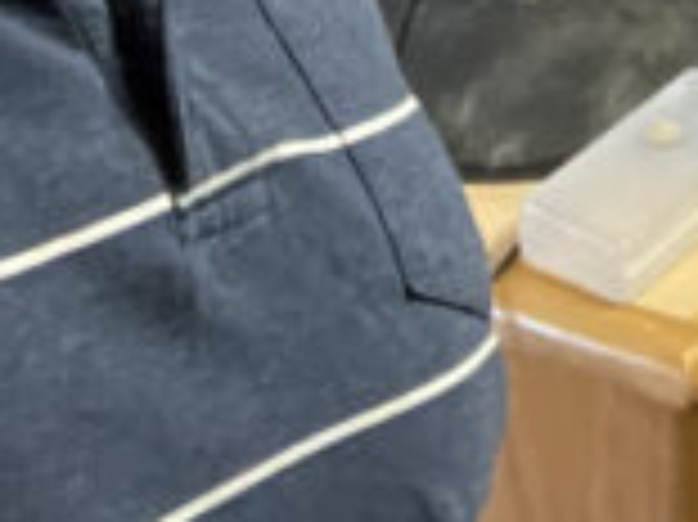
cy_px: -1094
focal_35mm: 152
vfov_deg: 8.2
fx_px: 3063
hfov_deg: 11.7
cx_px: 1364
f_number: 2.2
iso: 400
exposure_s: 1/40
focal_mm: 2.71
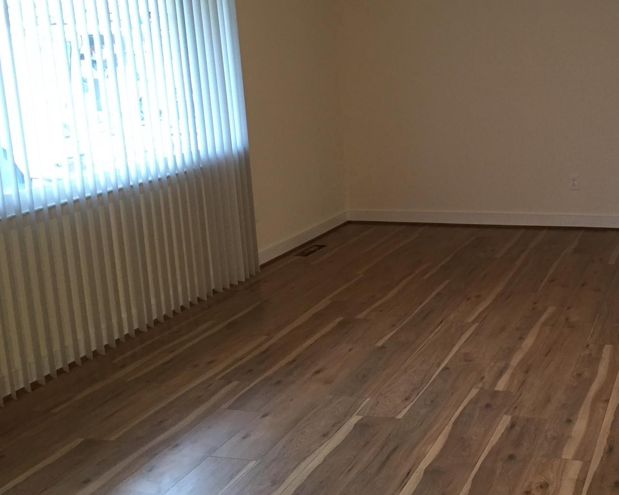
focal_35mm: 46
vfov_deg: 32.6
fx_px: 843
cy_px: 192
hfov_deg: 38.7
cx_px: 502
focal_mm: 4.15
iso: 125
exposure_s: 1/30
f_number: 2.2
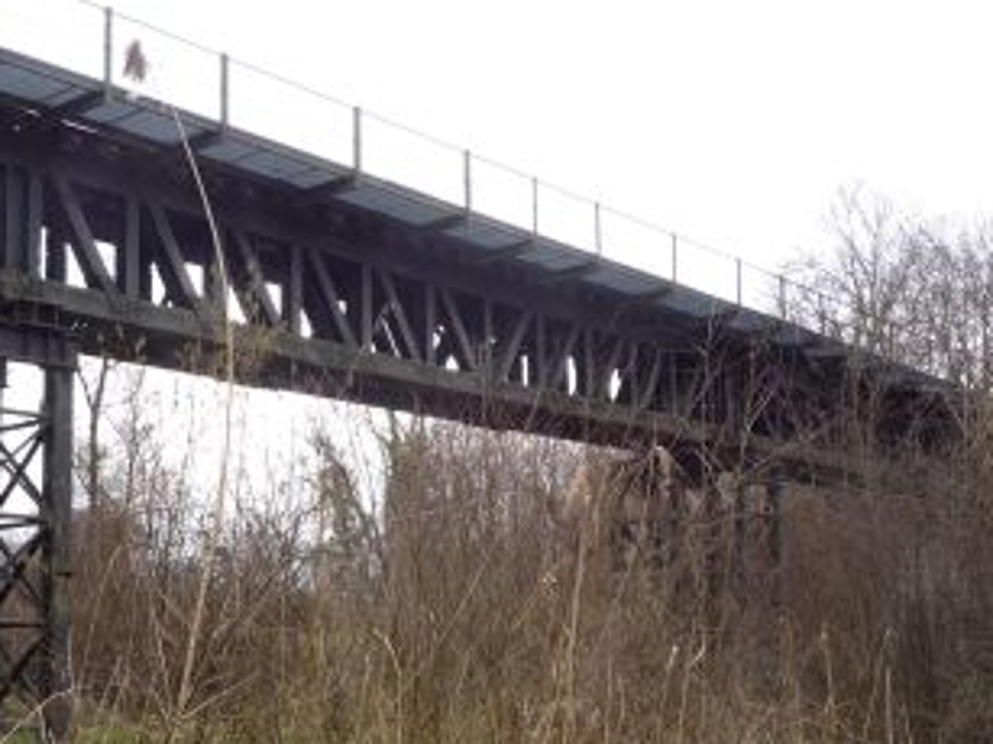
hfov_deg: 38.0
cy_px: 534
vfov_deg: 28.8
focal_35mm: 50
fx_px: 1434
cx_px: 382
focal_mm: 5.2
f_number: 4
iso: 100
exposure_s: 1/200
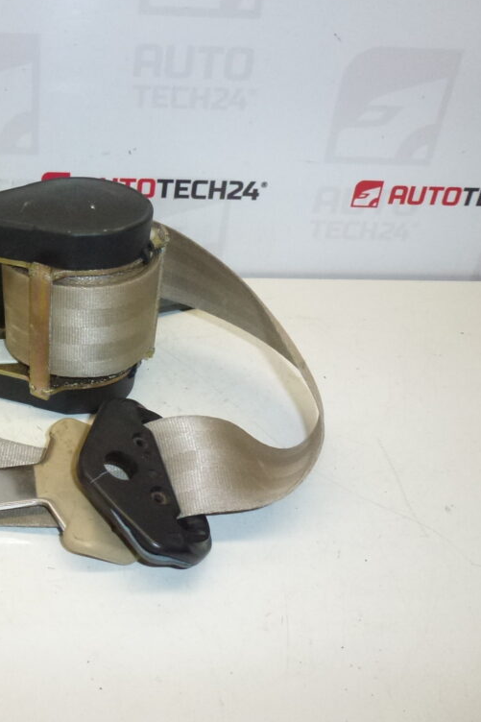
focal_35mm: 34
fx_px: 682
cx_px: 57
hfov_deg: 36.7
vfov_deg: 55.8
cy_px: 354
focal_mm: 4.3
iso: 400
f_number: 3.3
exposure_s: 1/320
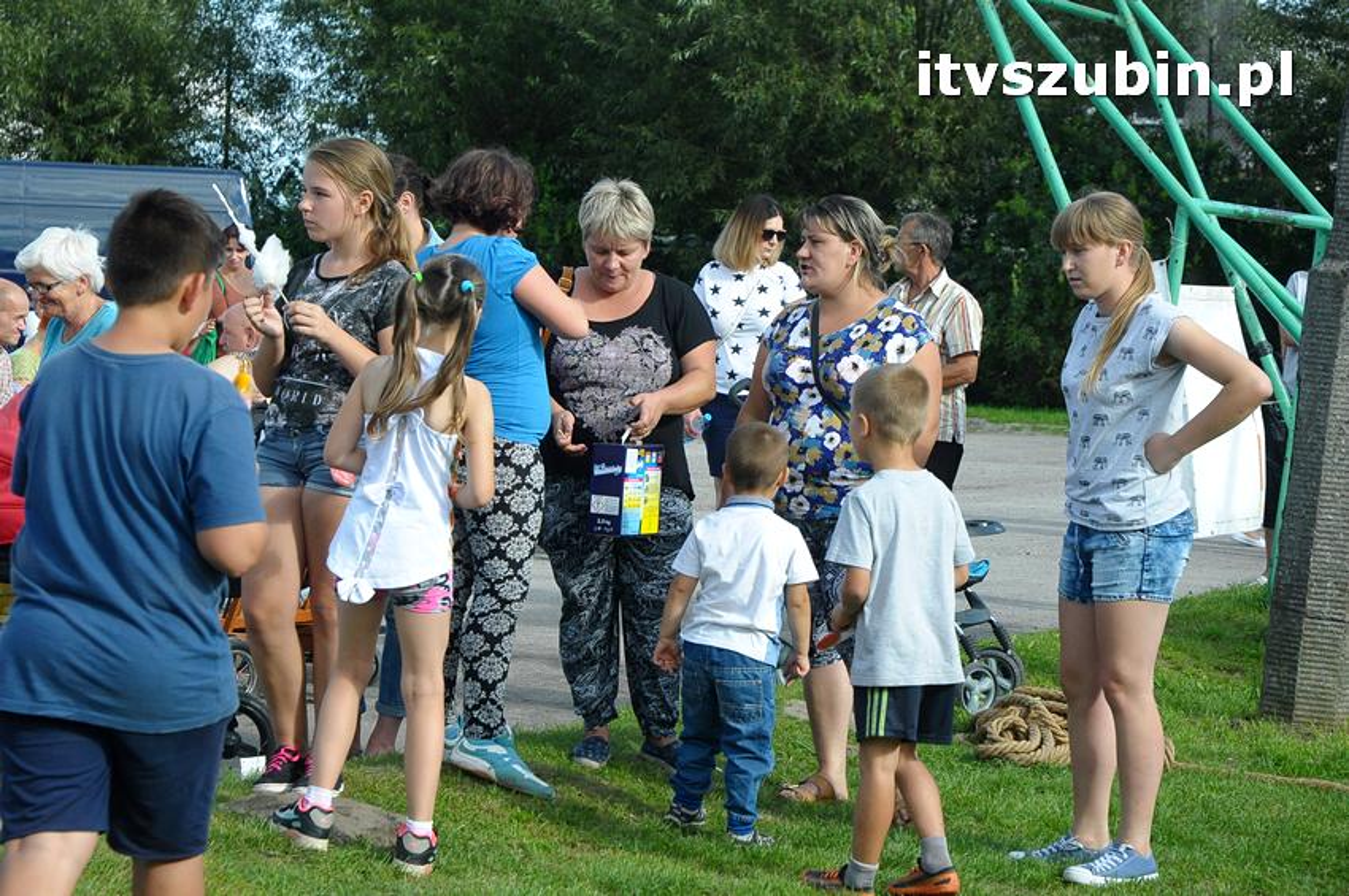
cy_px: 448
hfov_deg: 20.9
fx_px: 3650
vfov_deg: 14.0
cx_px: 674
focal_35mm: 98
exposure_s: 1/1000
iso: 800
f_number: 8
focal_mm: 65
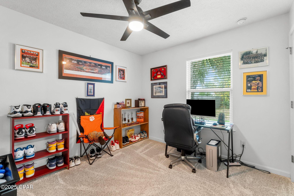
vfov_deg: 77.3
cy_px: 98
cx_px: 147
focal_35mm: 15
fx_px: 122
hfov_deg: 100.4
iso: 400
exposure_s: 1
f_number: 9
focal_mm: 10
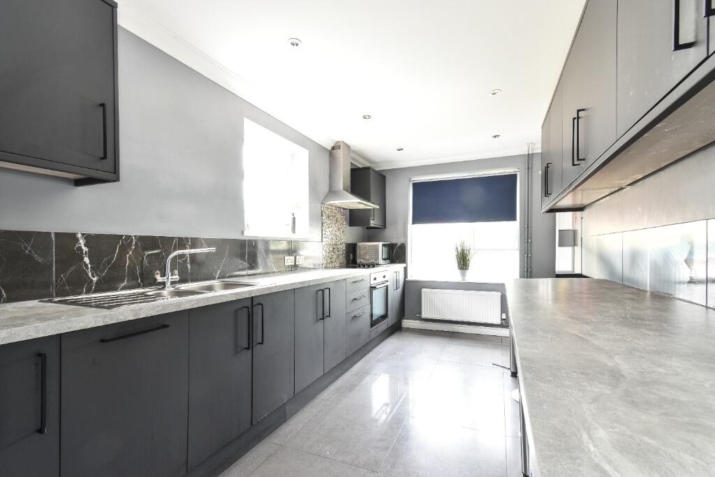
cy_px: 238
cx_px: 358
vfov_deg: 77.3
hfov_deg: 100.4
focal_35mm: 15
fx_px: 298
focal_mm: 10
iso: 200
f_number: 9
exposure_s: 1/2.5
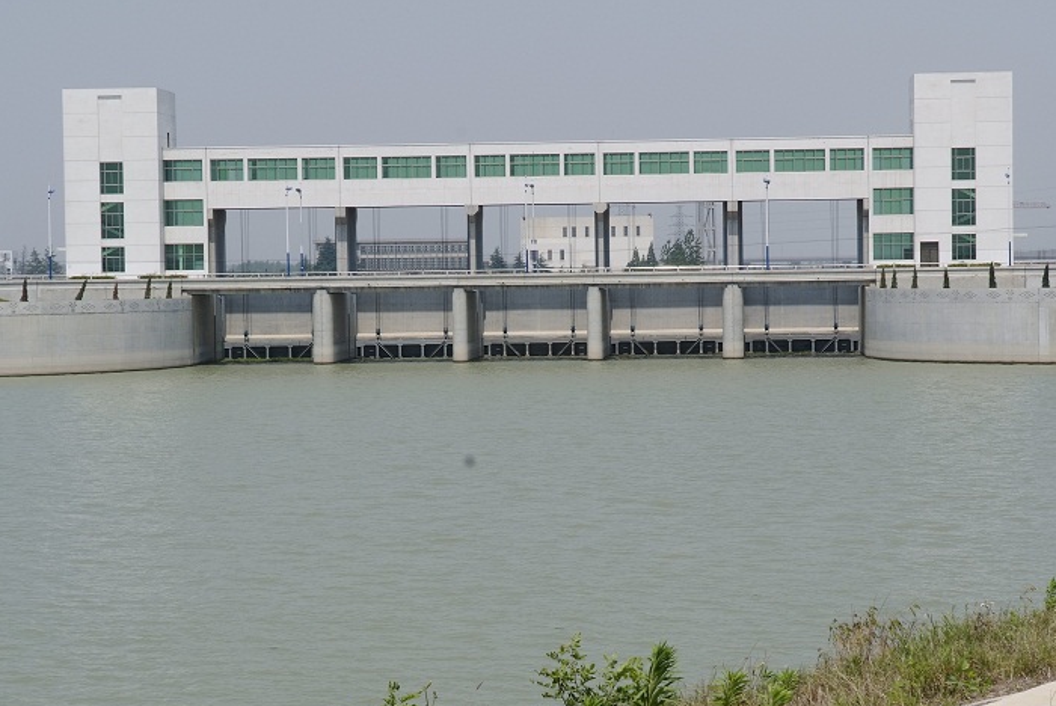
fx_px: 2965
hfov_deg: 20.2
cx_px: 567
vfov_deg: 13.6
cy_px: 326
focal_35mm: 101
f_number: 13
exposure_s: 1/114
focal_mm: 55
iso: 100
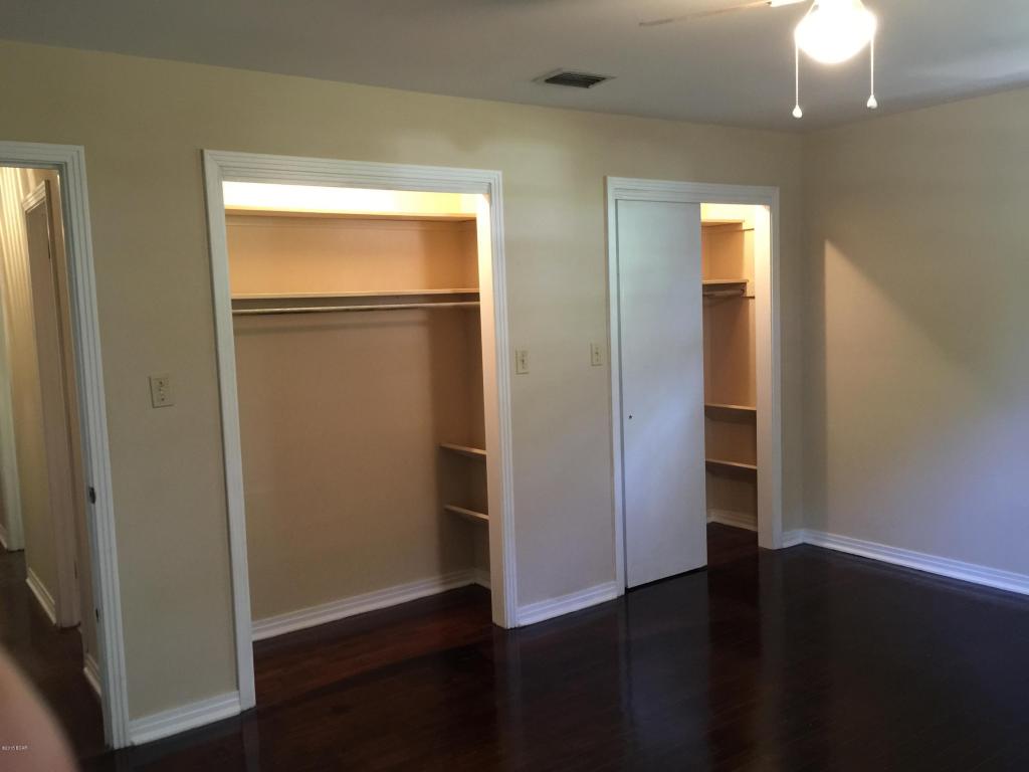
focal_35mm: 29
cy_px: 386
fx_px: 862
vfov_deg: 48.2
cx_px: 514
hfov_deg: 61.7
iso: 125
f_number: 2.2
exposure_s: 1/8
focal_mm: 4.15
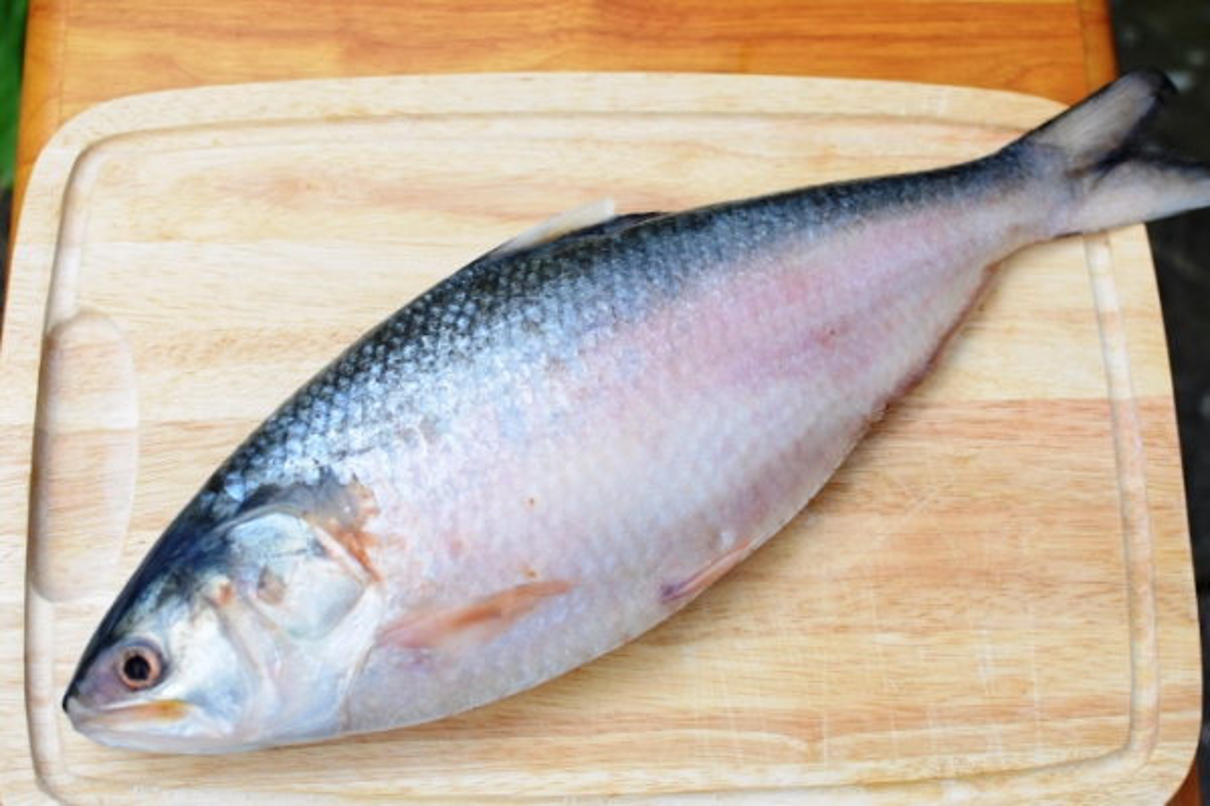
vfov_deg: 25.7
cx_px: 605
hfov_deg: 37.9
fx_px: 1764
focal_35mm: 52
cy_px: 403
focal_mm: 35
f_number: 2.8
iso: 400
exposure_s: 1/1250
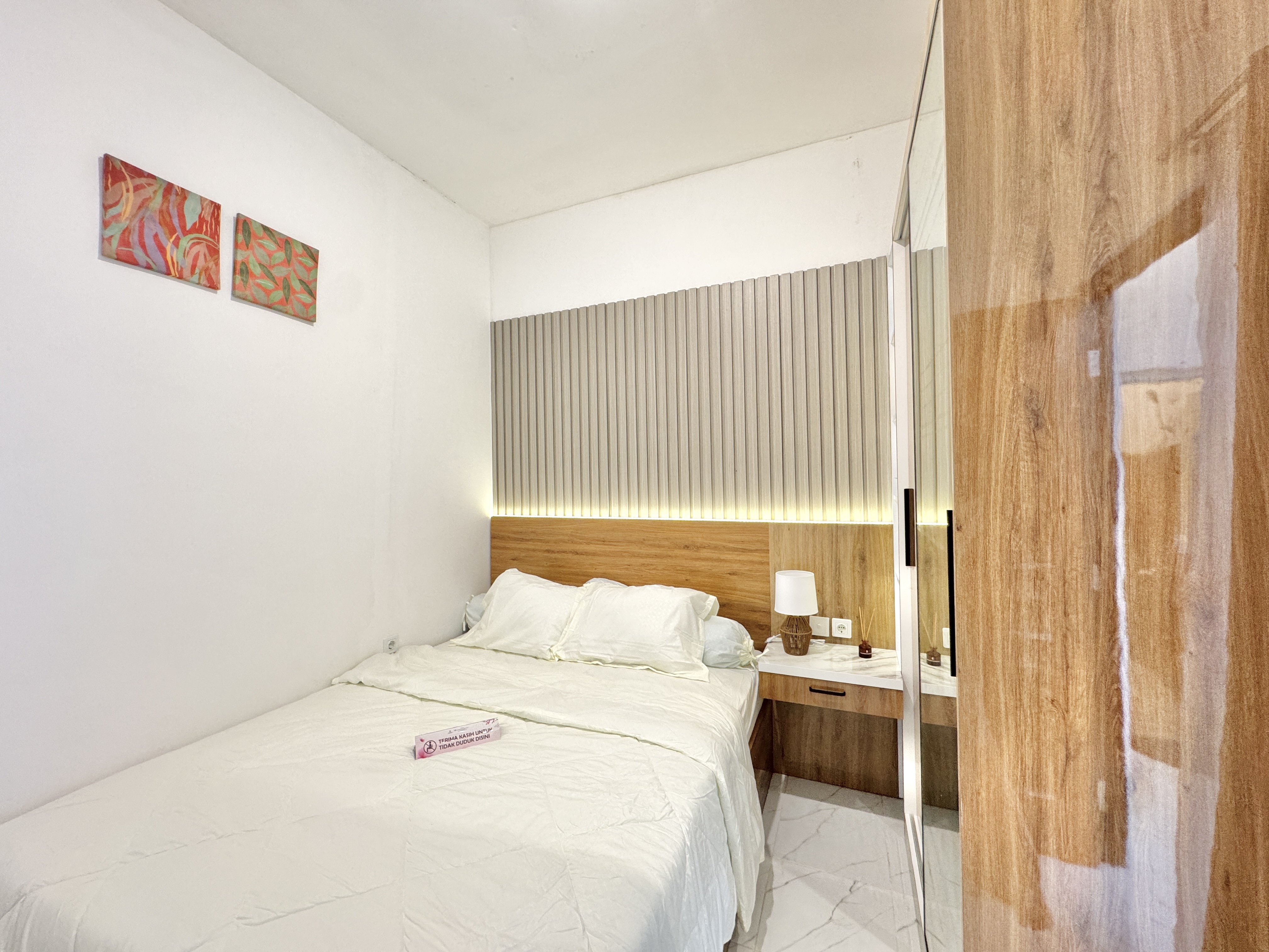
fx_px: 513
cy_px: 476
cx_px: 634
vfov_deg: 85.7
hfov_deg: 102.1
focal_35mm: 14
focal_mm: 2.22
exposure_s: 1/50
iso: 200
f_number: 2.2
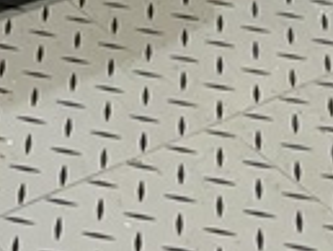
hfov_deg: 8.6
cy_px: -644
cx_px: -359
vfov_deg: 6.1
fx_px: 2080
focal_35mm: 216
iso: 64
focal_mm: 3
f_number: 1.8
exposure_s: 1/49
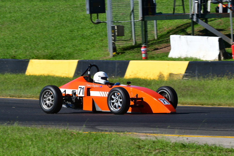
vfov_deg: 4.6
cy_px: 78
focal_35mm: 300
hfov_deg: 6.9
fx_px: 1949
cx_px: 117
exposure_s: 1/640
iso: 500
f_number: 13
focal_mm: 200
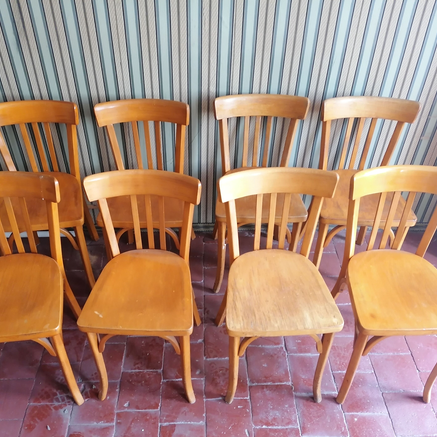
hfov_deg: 48.4
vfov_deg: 48.4
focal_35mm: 34
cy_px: 232
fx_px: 486
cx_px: 203
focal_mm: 4.75
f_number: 1.8
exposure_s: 1/33.3
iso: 400
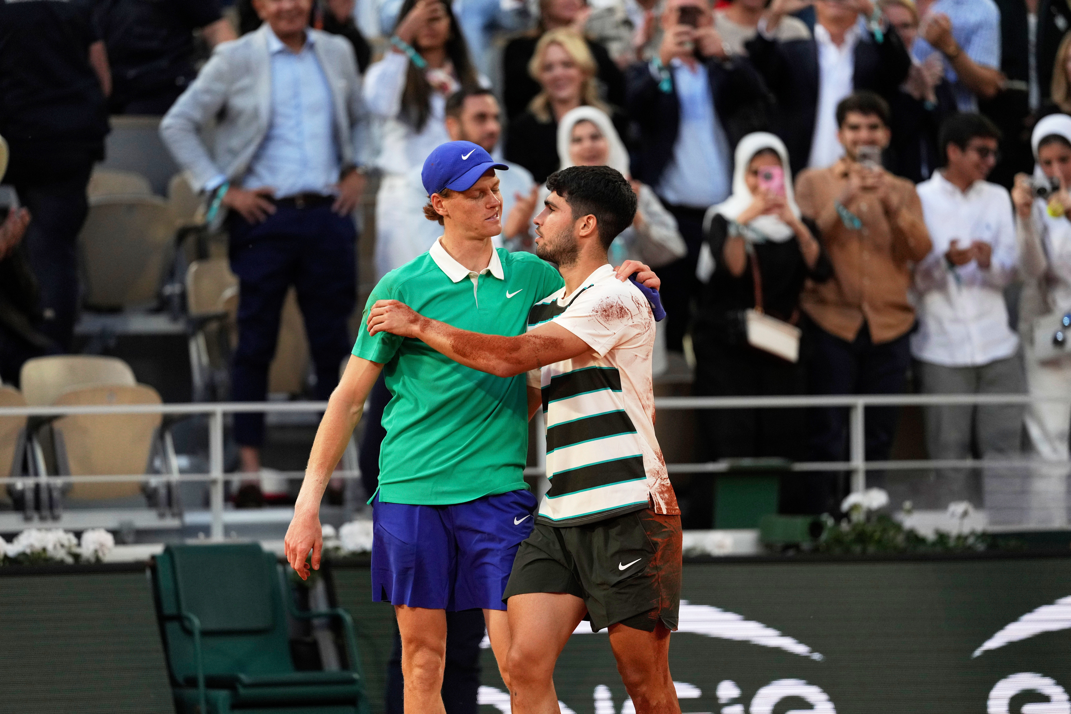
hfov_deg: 6.9
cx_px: 536
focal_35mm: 300
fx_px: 8924
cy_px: 357
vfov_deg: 4.6
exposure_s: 1/4000
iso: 2000
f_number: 2.8
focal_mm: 300
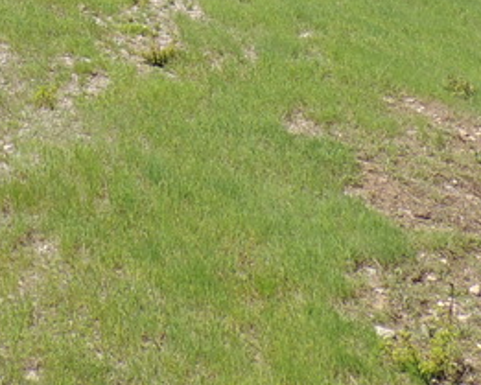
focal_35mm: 115
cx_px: -11
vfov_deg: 12.3
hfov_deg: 16.3
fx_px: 1638
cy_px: -302
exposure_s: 1/1000
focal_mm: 4.3
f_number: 3
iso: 100
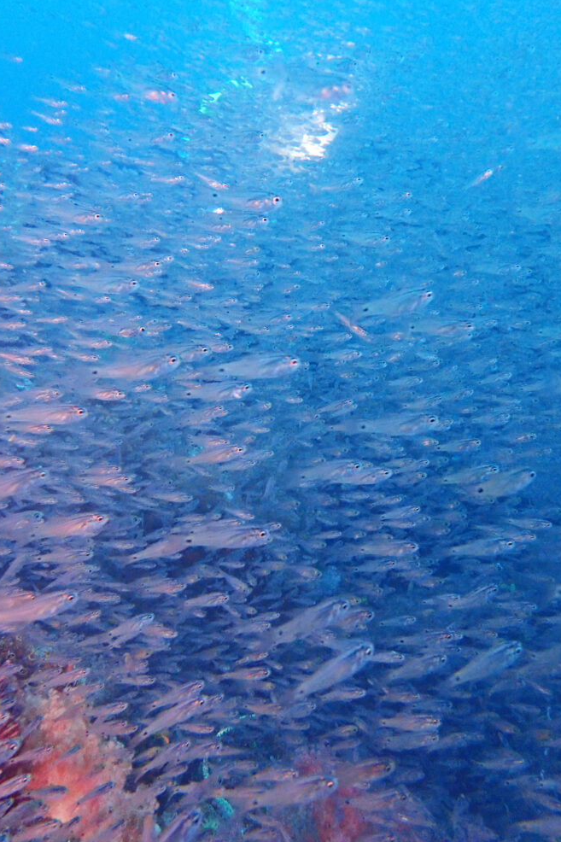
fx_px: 631
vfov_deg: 67.4
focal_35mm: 27
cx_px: 277
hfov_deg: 47.9
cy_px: 406
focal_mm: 4.5
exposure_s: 1/60
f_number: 2.8
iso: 800
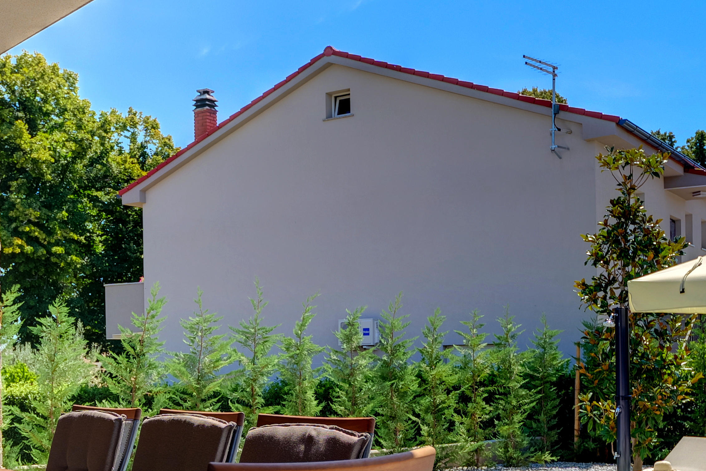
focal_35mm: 53
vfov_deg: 25.1
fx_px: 1039
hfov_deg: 37.3
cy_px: 372
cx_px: 262
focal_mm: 20
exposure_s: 1/640
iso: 100
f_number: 4.7
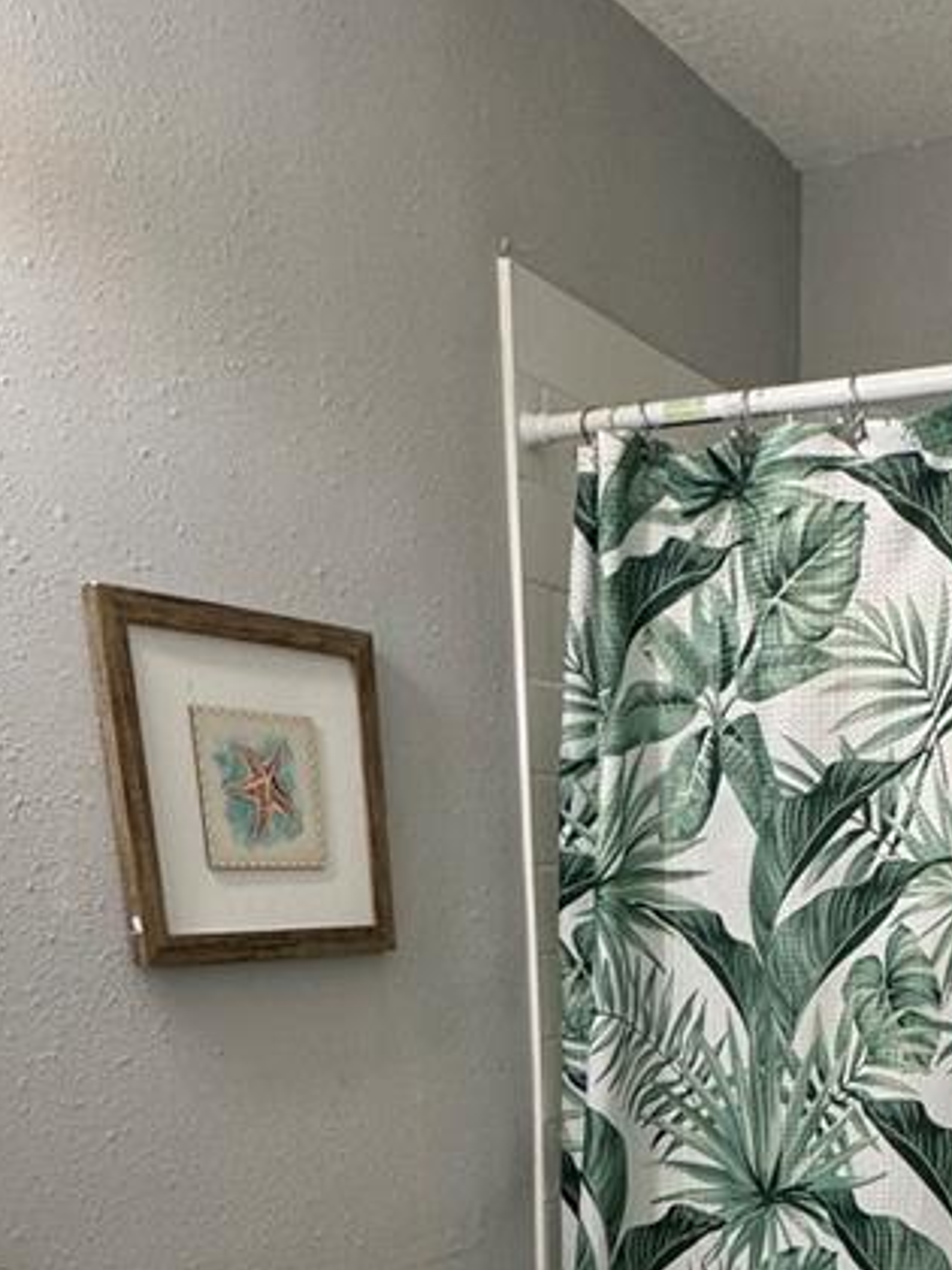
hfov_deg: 34.0
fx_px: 1467
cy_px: 1321
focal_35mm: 40
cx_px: 858
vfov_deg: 40.0
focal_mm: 2.22
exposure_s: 1/120
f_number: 2.2
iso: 160
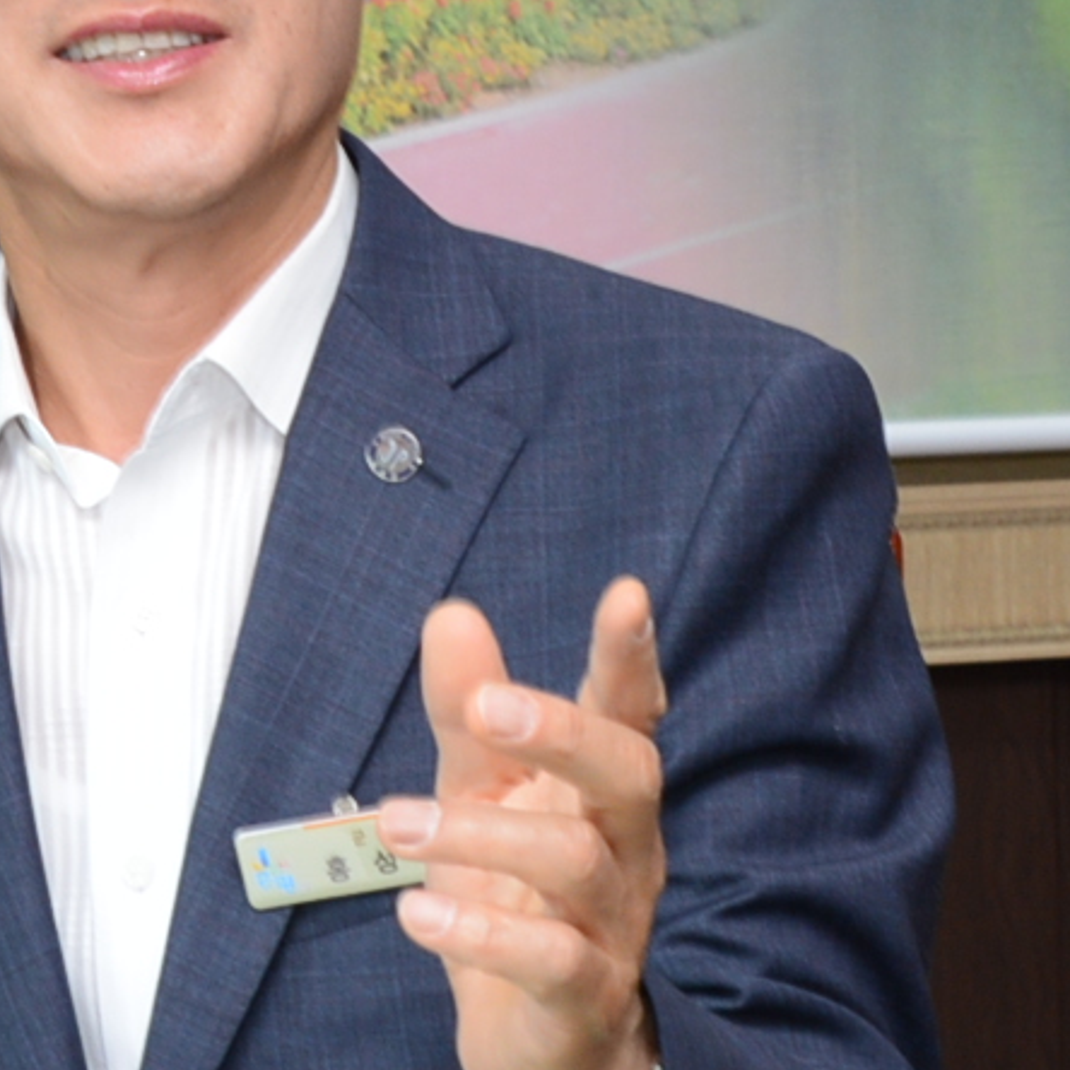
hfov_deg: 8.8
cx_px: -130
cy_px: -34
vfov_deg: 8.8
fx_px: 6924
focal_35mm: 198
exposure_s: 1/60
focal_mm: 42
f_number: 7.1
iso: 800
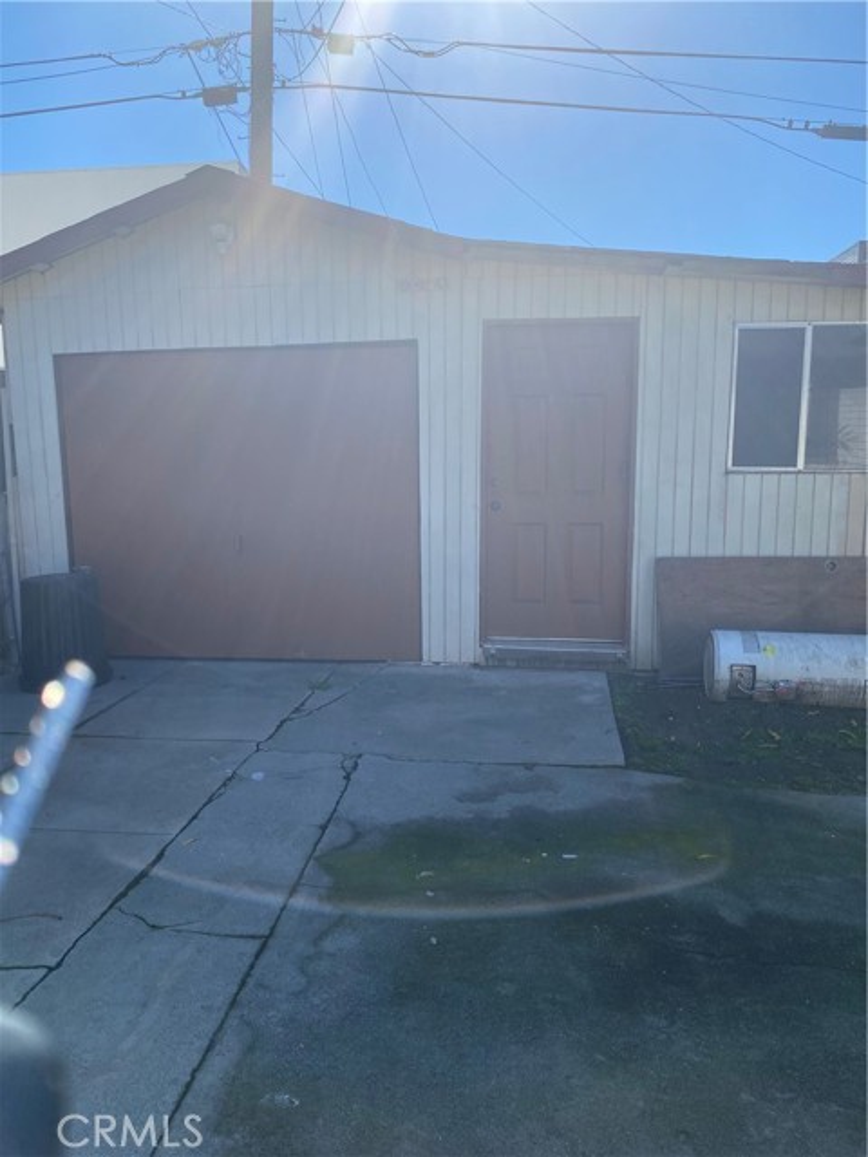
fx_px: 869
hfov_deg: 53.1
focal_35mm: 26
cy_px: 578
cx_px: 434
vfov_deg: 67.3
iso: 32
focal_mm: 4.25
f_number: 1.8
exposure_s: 1/2625
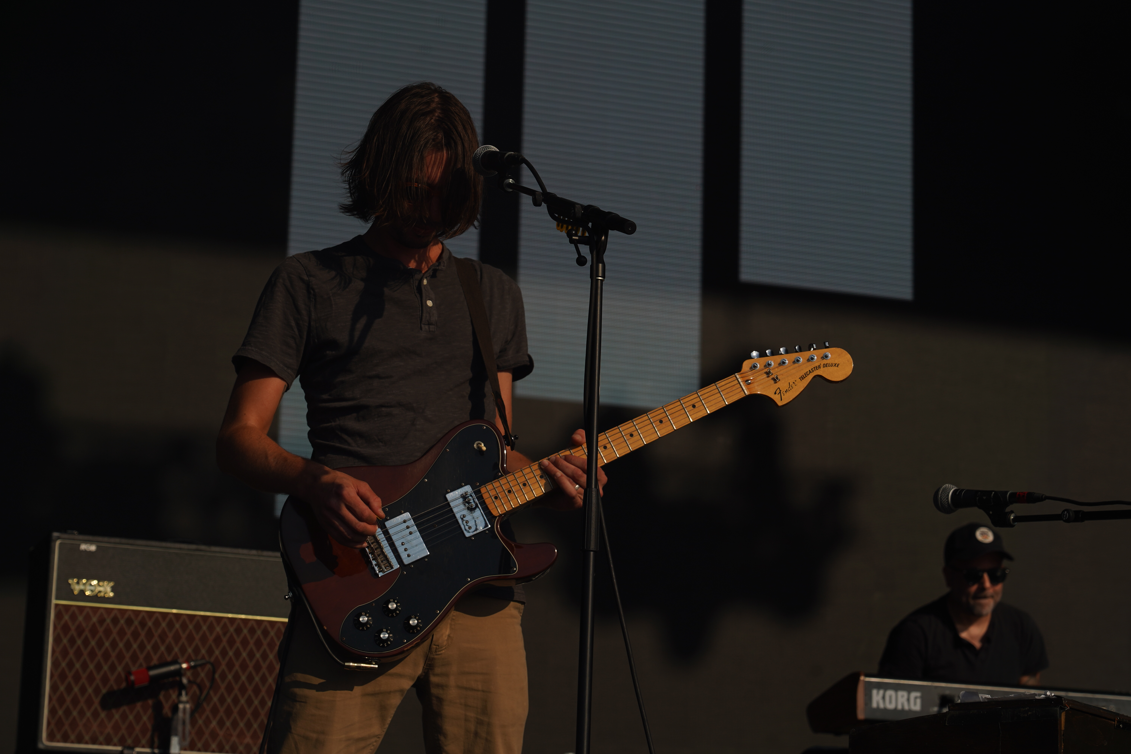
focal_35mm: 105
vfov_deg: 13.0
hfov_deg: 19.5
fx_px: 3298
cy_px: 377
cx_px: 566
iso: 100
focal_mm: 105
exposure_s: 1/1000
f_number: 8
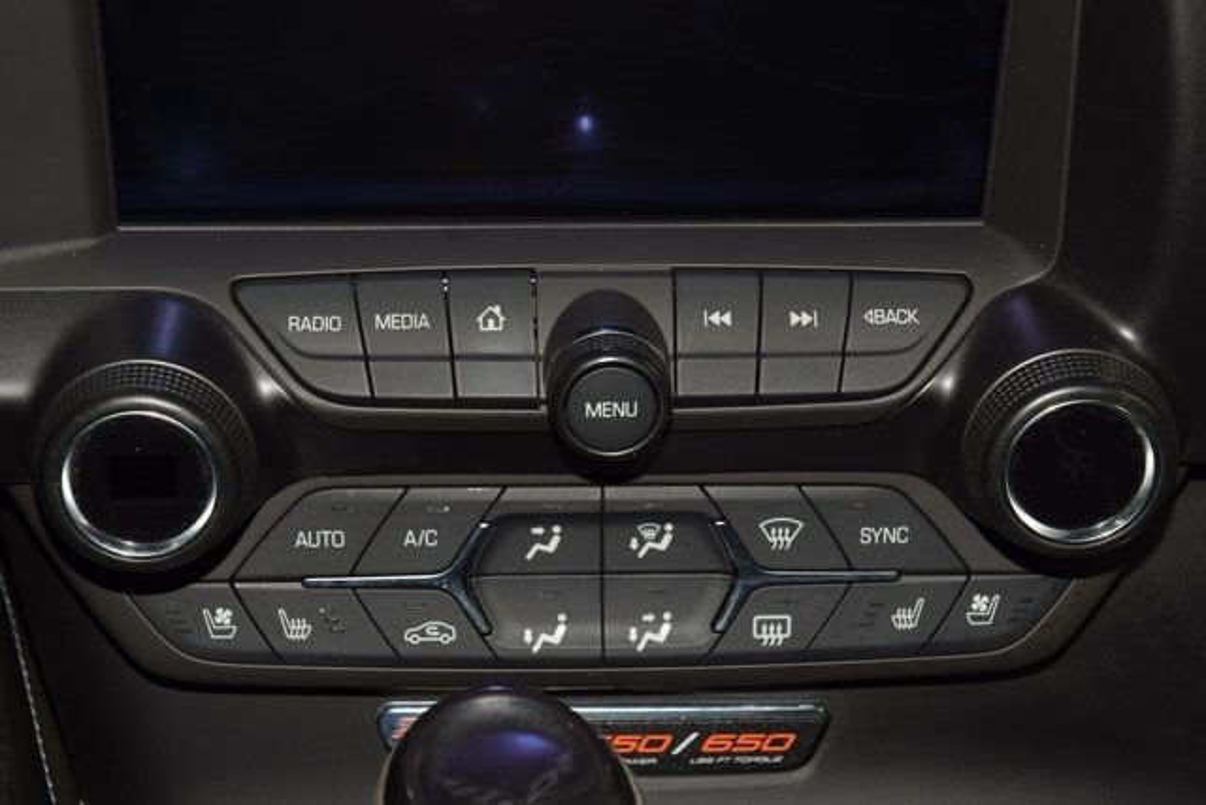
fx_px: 3015
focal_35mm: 90
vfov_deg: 15.2
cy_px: 402
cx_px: 603
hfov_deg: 22.6
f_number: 8
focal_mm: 60
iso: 100
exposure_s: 1/125
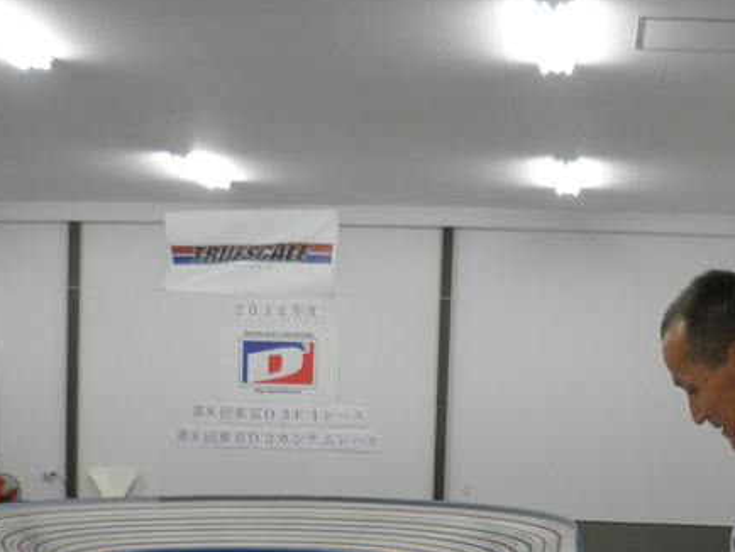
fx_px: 1402
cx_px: 505
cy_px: 598
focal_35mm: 66
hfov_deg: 29.1
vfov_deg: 21.2
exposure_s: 1/30
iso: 160
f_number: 3.2
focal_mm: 5
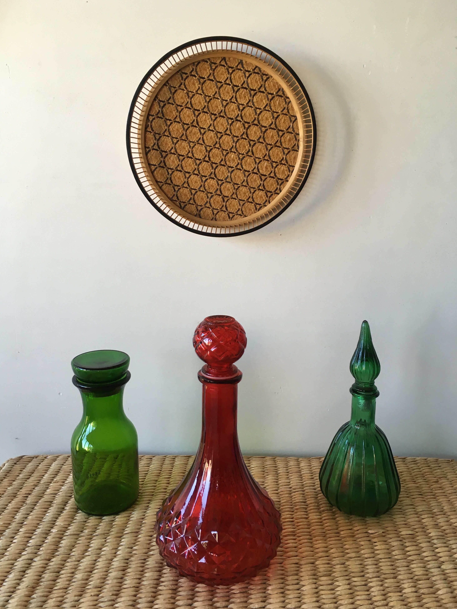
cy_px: 297
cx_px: 226
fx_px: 528
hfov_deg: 46.8
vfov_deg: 60.0
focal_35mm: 30
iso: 32
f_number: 2.2
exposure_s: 1/33
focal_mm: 4.15
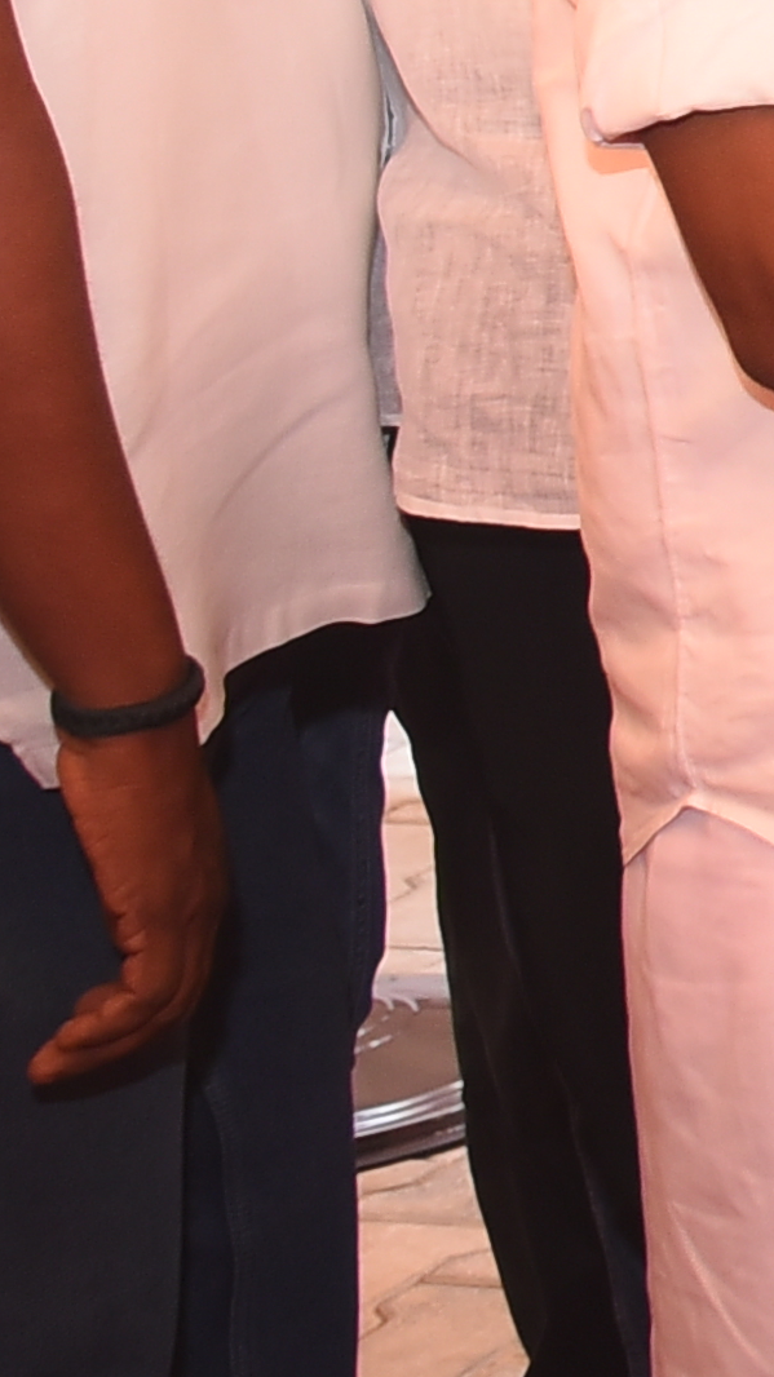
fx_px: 5185
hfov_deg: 7.2
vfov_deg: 14.8
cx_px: 2609
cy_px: -87
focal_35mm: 142
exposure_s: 1/125
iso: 640
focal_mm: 24
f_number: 5.6
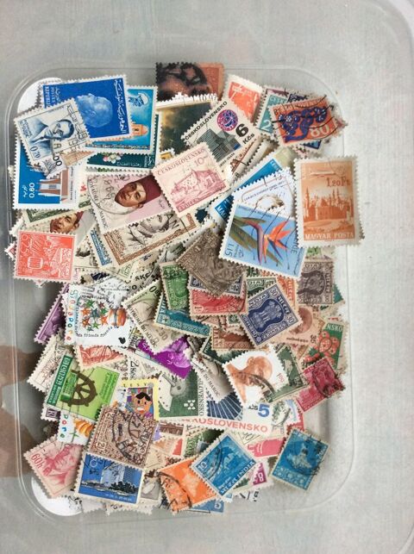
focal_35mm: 32
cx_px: 207
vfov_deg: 56.9
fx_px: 512
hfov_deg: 44.0
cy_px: 277
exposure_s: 1/25
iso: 80
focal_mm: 3.3
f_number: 2.4
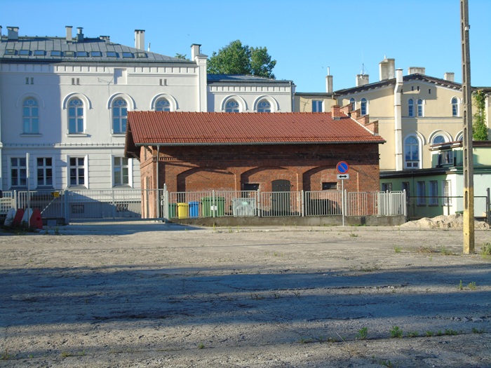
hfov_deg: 35.5
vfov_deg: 27.0
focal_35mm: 54
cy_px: 184
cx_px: 246
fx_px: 766
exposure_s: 1/320
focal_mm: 9.6
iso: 80
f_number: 4.5
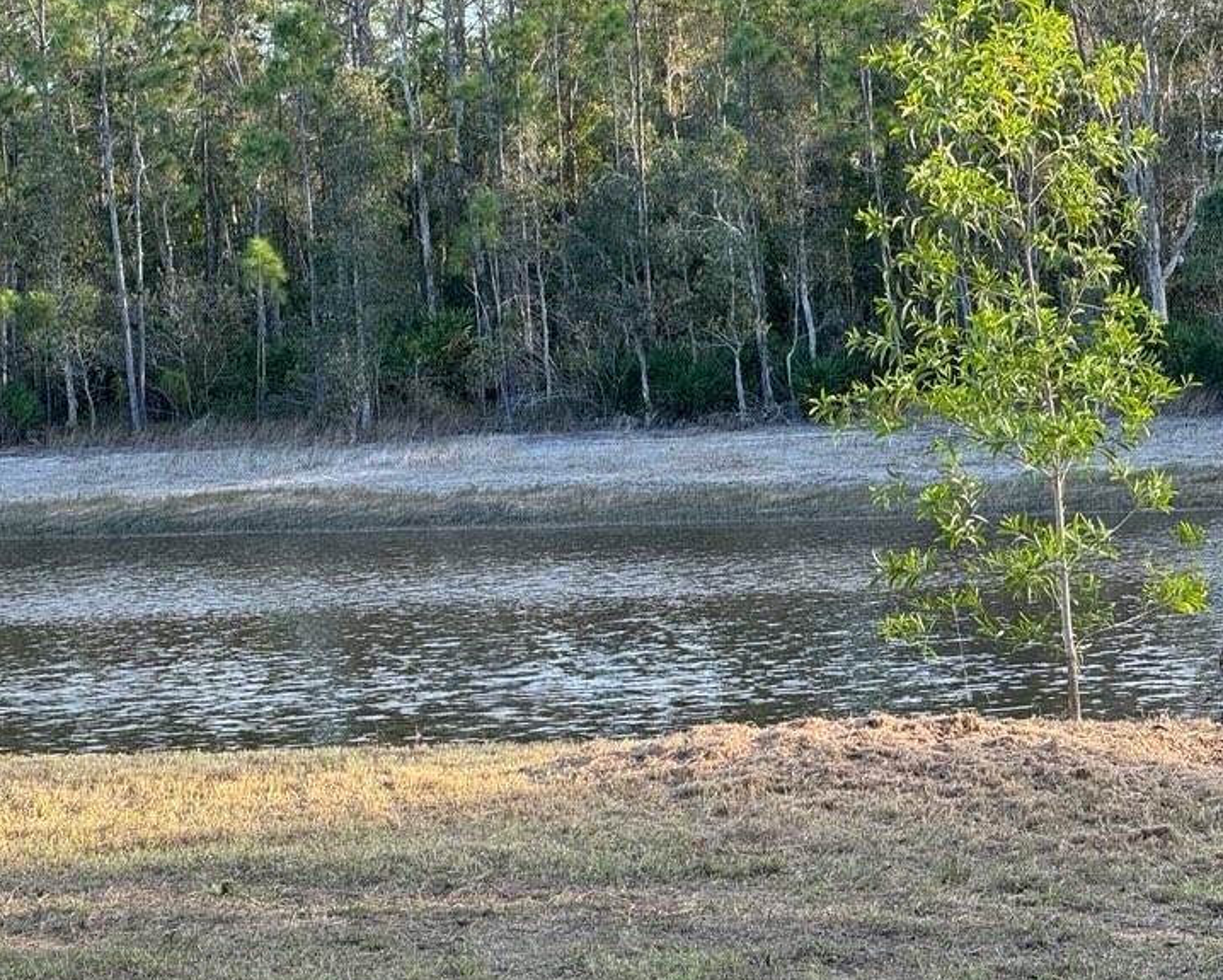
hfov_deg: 11.5
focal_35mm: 167
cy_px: 457
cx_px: 623
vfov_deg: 9.3
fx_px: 6047
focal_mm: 15.66
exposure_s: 1/131
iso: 50
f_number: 2.8
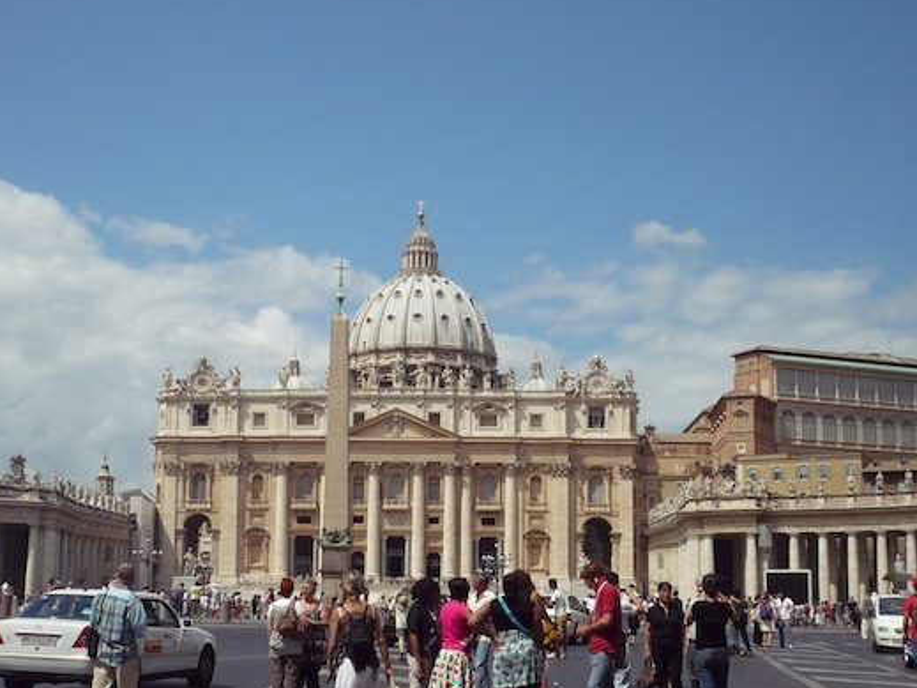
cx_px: 428
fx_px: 1483
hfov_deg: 34.3
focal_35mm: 56
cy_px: 369
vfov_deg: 26.1
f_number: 8
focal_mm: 6
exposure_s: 1/400
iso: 100
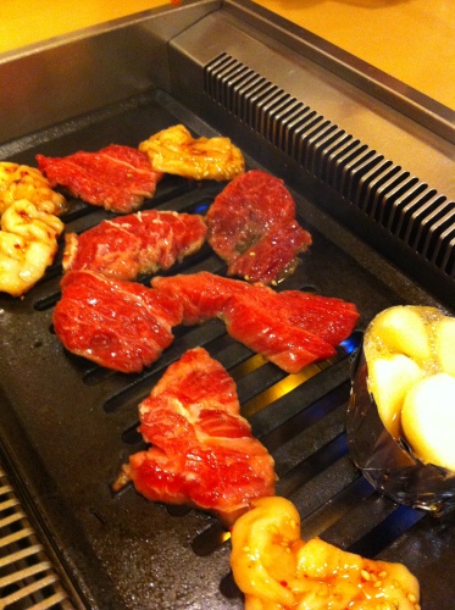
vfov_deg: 52.7
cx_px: 228
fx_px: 616
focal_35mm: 35
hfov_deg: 40.6
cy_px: 305
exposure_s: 1/15
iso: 500
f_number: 2.8
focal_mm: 3.85
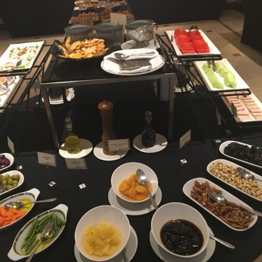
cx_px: 116
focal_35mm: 35
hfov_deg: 47.1
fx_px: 300
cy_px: 131
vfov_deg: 47.2
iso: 200
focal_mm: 4.15
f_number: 2.2
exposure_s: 1/24
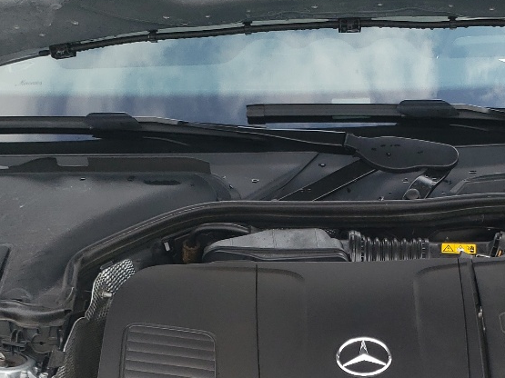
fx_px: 1094
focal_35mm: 75
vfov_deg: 18.8
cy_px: 417
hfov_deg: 25.7
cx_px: 377
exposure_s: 1/833
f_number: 1.5
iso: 50
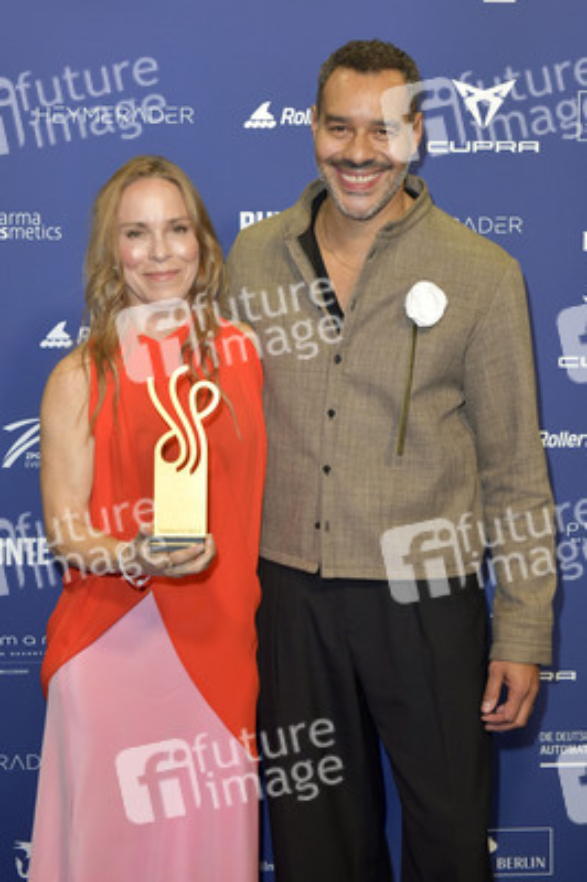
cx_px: 294
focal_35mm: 50
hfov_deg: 26.9
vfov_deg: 39.6
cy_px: 441
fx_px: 1225
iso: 1000
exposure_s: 1/160
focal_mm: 50
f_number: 5.6
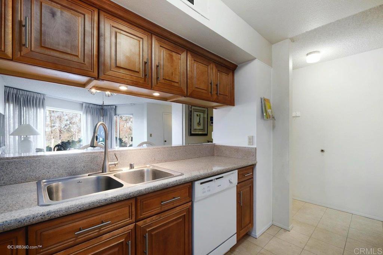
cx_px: 192
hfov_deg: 100.4
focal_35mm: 15
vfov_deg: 77.3
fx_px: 160
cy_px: 128
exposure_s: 1
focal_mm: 10
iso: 400
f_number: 8
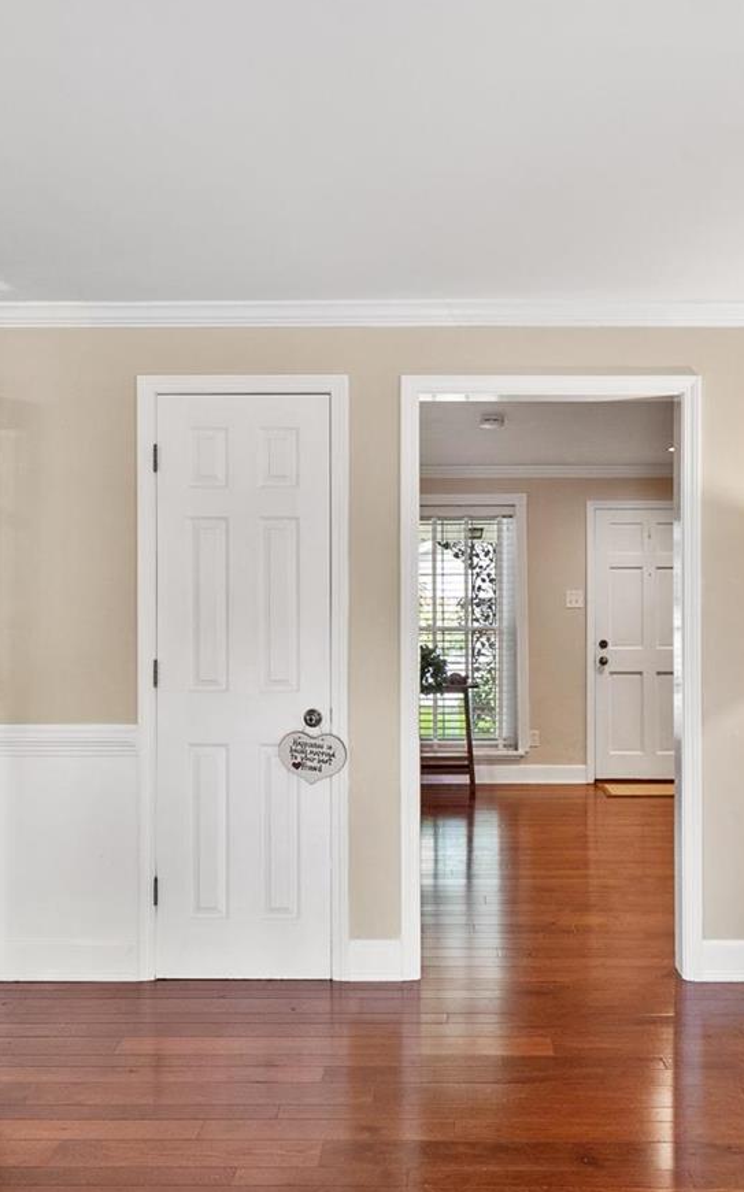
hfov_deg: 41.7
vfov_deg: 62.9
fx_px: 974
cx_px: 432
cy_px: 634
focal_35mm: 30
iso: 400
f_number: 6.3
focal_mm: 8
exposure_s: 1/8
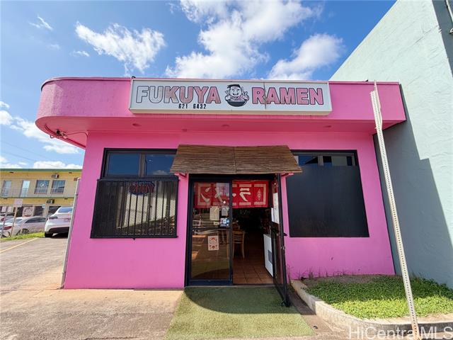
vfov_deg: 85.7
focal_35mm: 14
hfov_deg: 102.1
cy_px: 170
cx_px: 226
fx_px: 183
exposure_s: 1/770
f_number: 2.2
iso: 32
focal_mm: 2.22
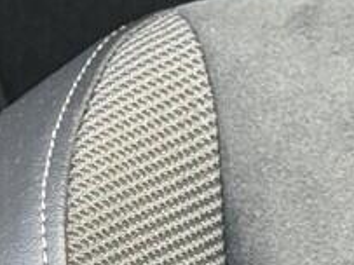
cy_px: 342
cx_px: -589
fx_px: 3475
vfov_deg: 4.4
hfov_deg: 5.6
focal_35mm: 340
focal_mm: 6.76
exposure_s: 1/85
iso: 100
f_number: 1.78
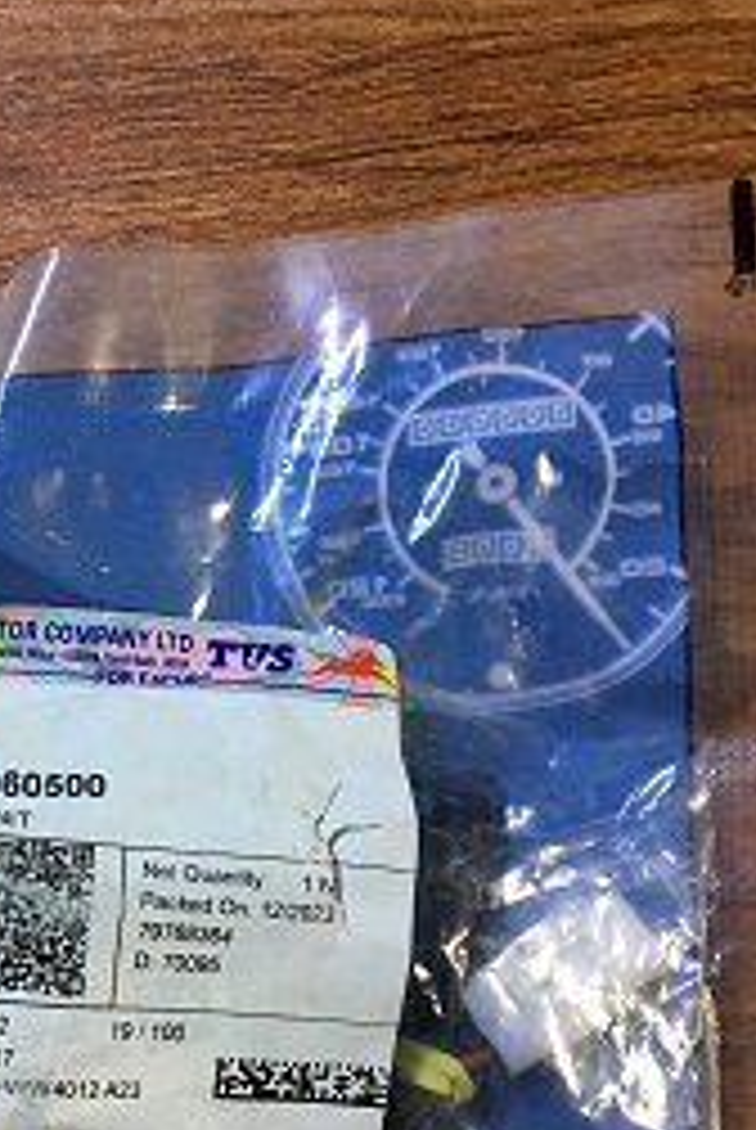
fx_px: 1508
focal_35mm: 48
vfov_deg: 40.5
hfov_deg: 27.3
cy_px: 761
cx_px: 104
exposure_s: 1/33
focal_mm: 4.15
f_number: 2.2
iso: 100
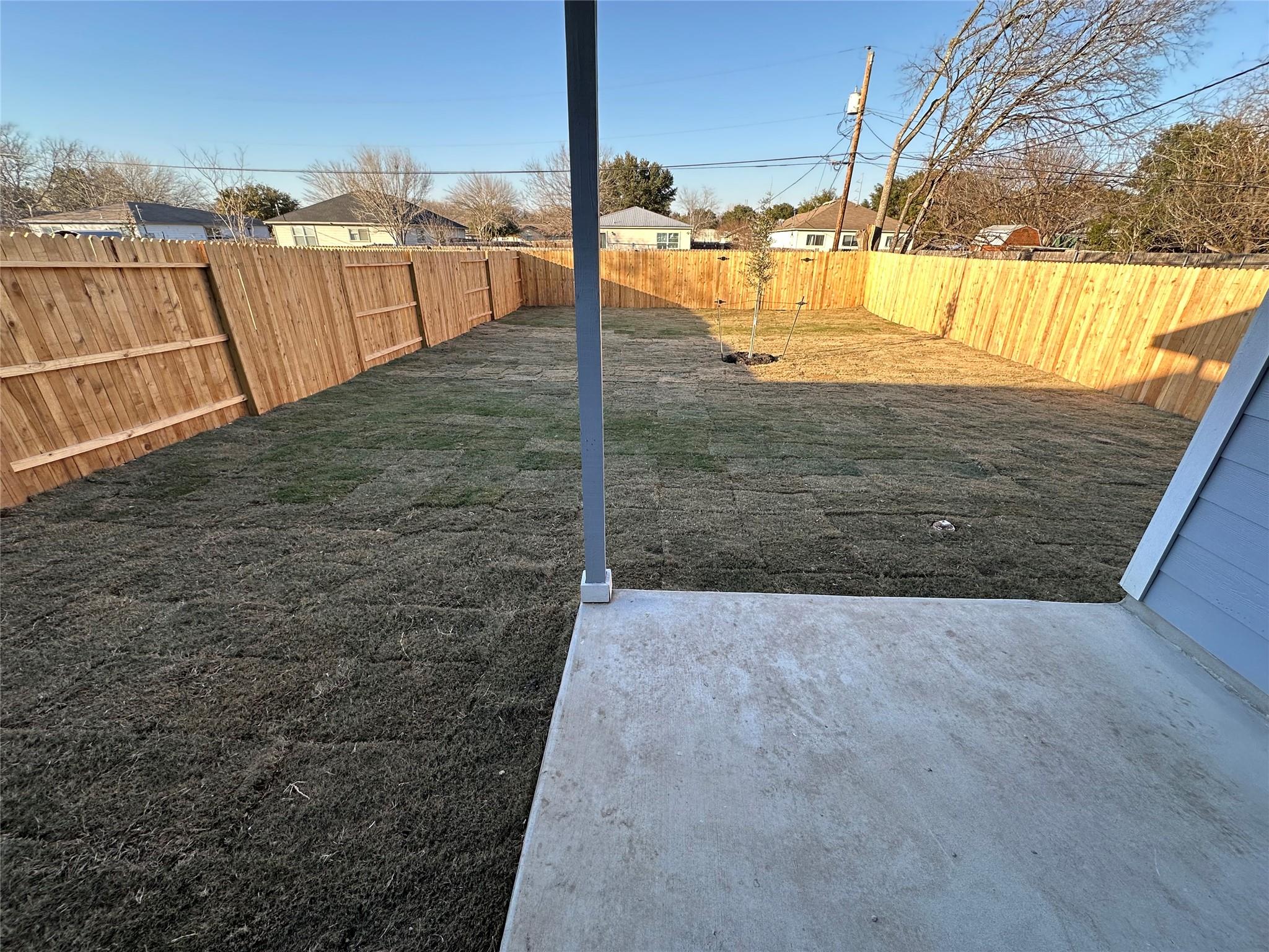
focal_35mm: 14
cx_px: 634
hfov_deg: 102.1
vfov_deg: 85.7
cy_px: 476
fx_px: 513
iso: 40
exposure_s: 1/218
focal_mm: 2.22
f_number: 2.2
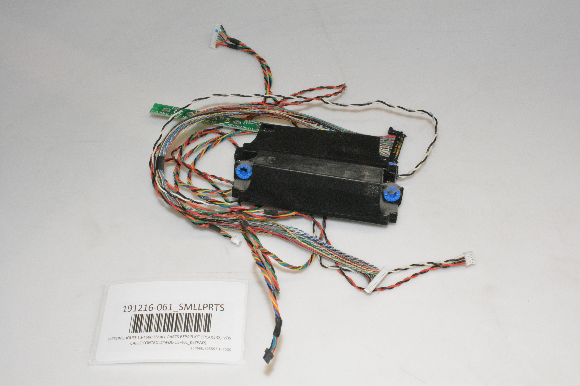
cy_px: 193
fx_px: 701
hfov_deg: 45.0
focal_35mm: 44
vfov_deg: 30.8
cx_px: 290
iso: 6400
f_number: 25
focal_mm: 29
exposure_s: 1/200
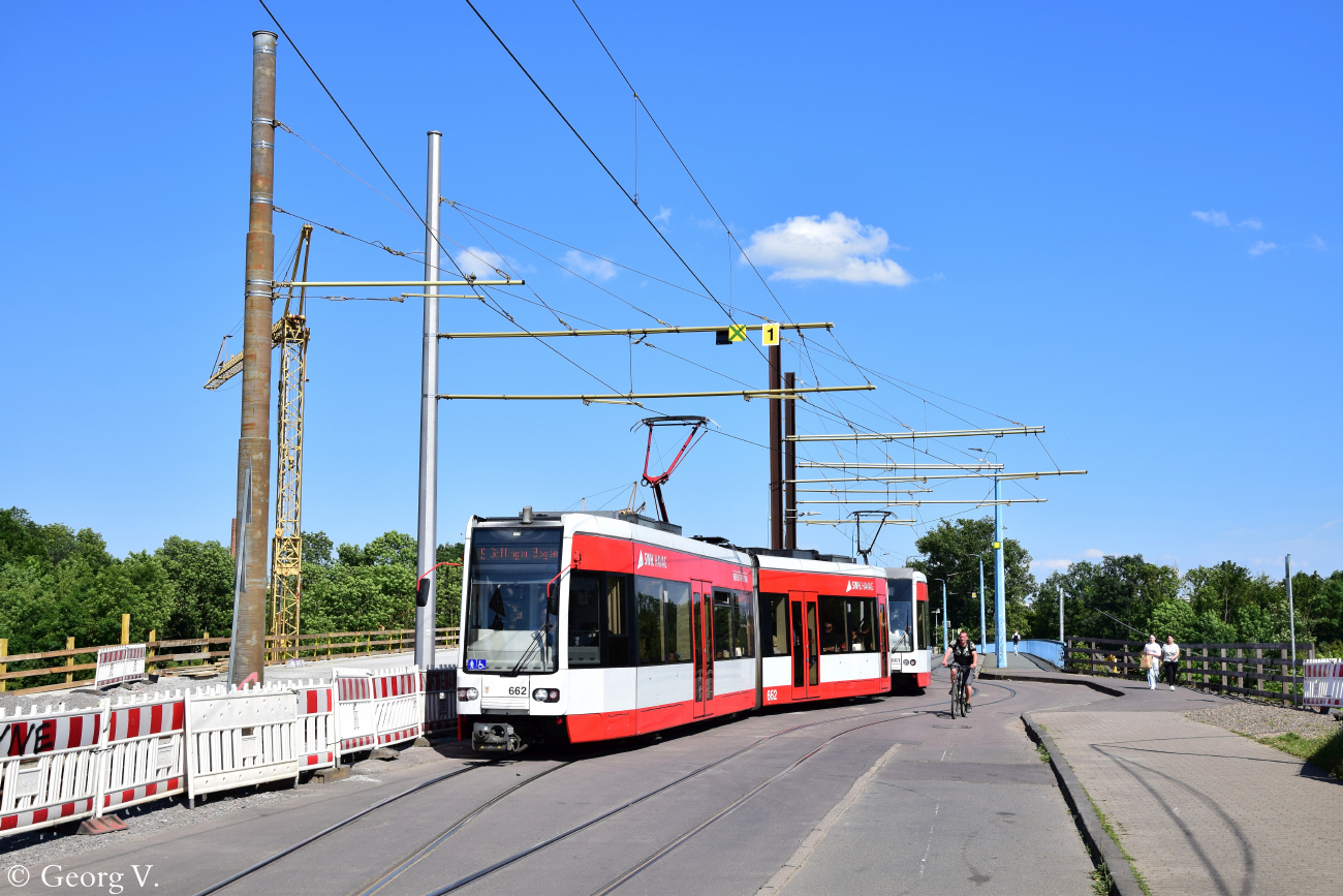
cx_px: 672
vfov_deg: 31.9
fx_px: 1567
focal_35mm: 42
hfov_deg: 46.4
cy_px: 448
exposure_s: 1/750
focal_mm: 28
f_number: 8
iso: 250
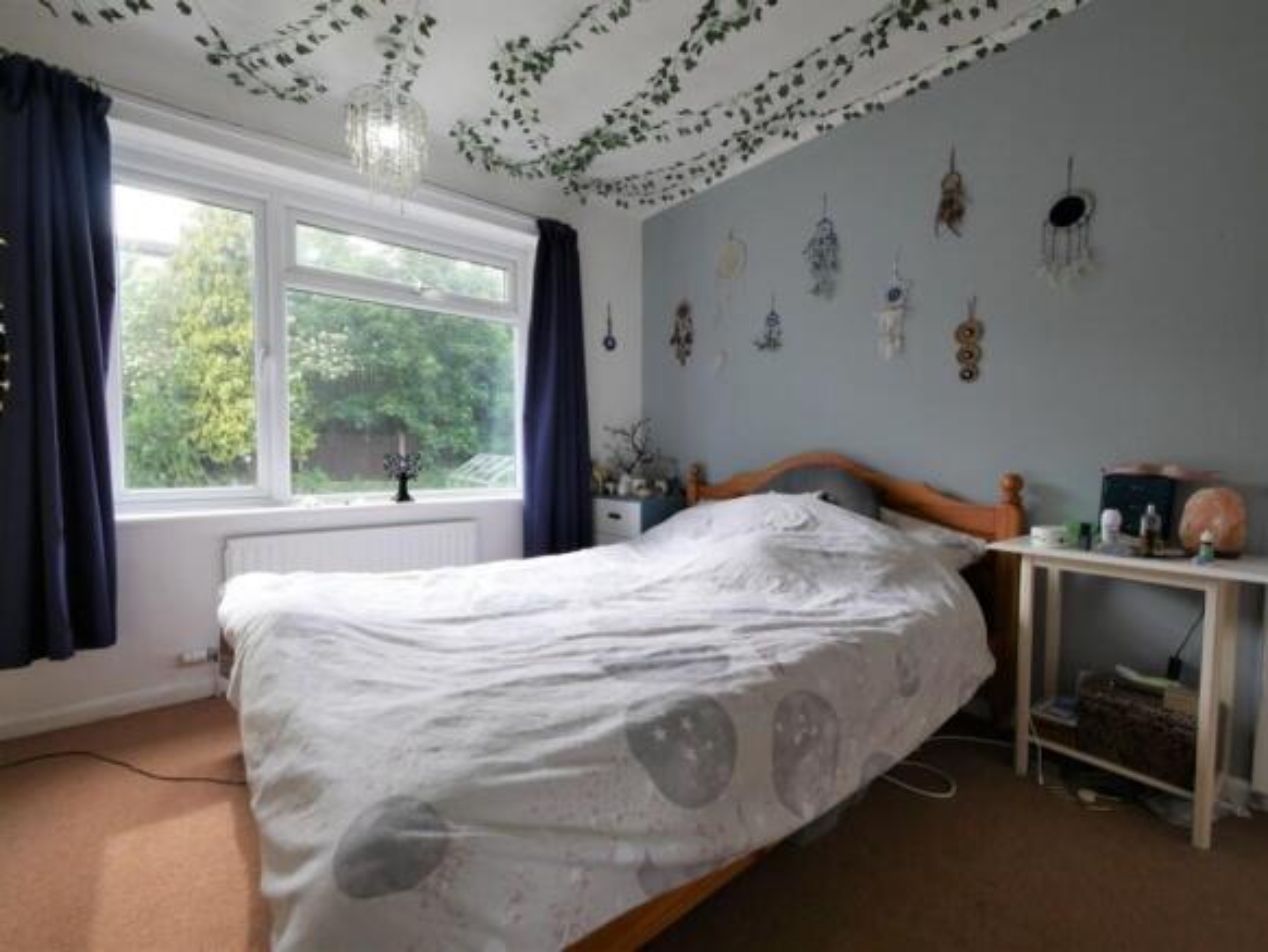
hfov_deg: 102.0
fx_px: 513
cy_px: 476
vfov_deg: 85.7
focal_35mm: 14
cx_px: 634
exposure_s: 1/100
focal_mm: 7
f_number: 4
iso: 200
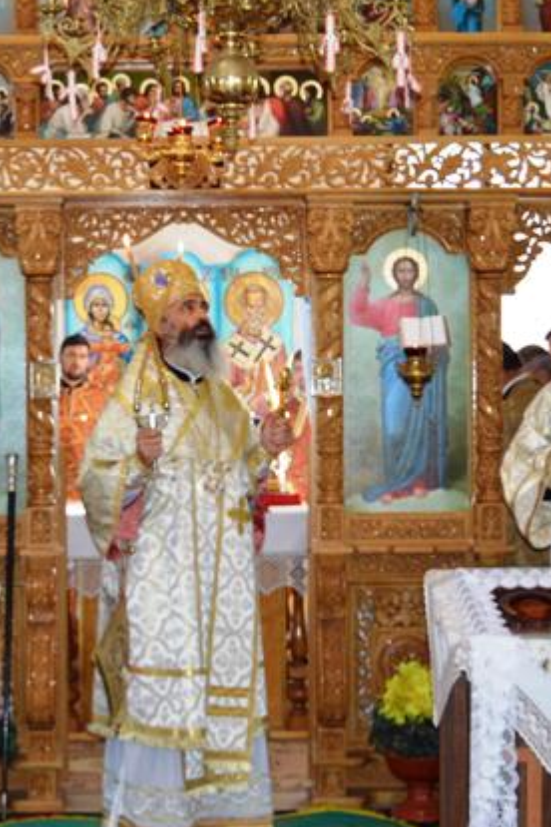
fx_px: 2548
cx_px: 158
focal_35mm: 111
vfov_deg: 18.4
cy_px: 451
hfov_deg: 12.3
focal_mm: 34
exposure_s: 1/60
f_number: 4.5
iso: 560
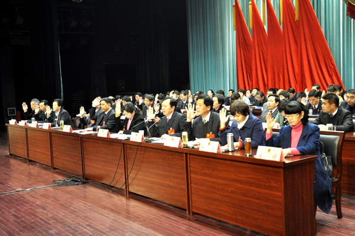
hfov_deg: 45.0
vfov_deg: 30.8
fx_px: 429
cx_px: 178
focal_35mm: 44
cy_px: 118
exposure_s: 1/40
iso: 800
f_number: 3.8
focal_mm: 29
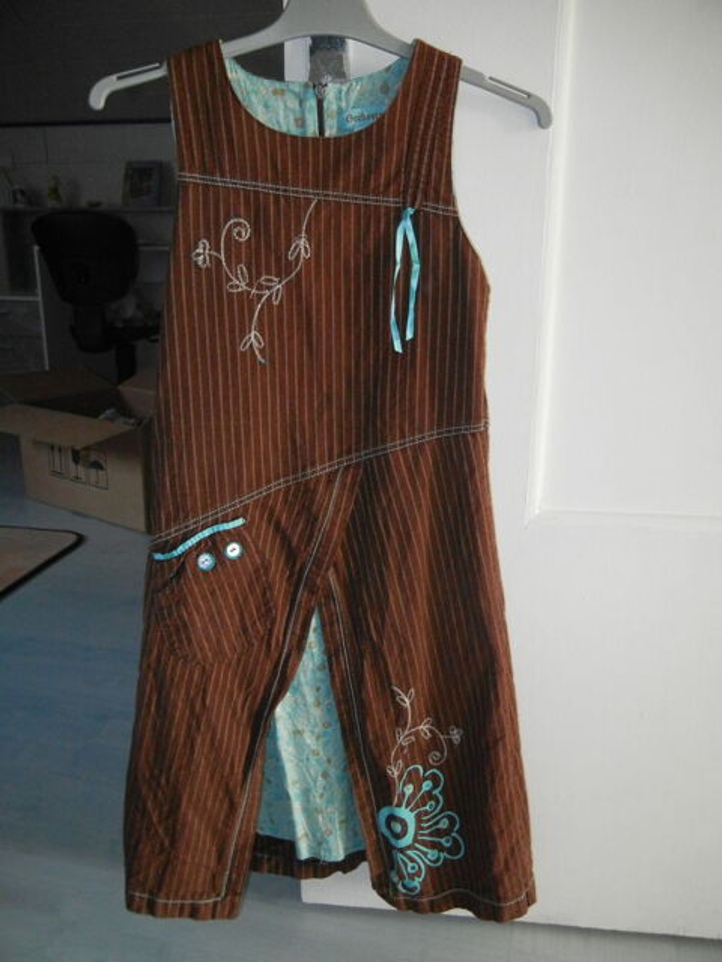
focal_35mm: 30
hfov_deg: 46.8
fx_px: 834
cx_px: 361
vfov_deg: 60.0
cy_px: 481
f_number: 3.5
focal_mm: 5.4
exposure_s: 1/30
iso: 800
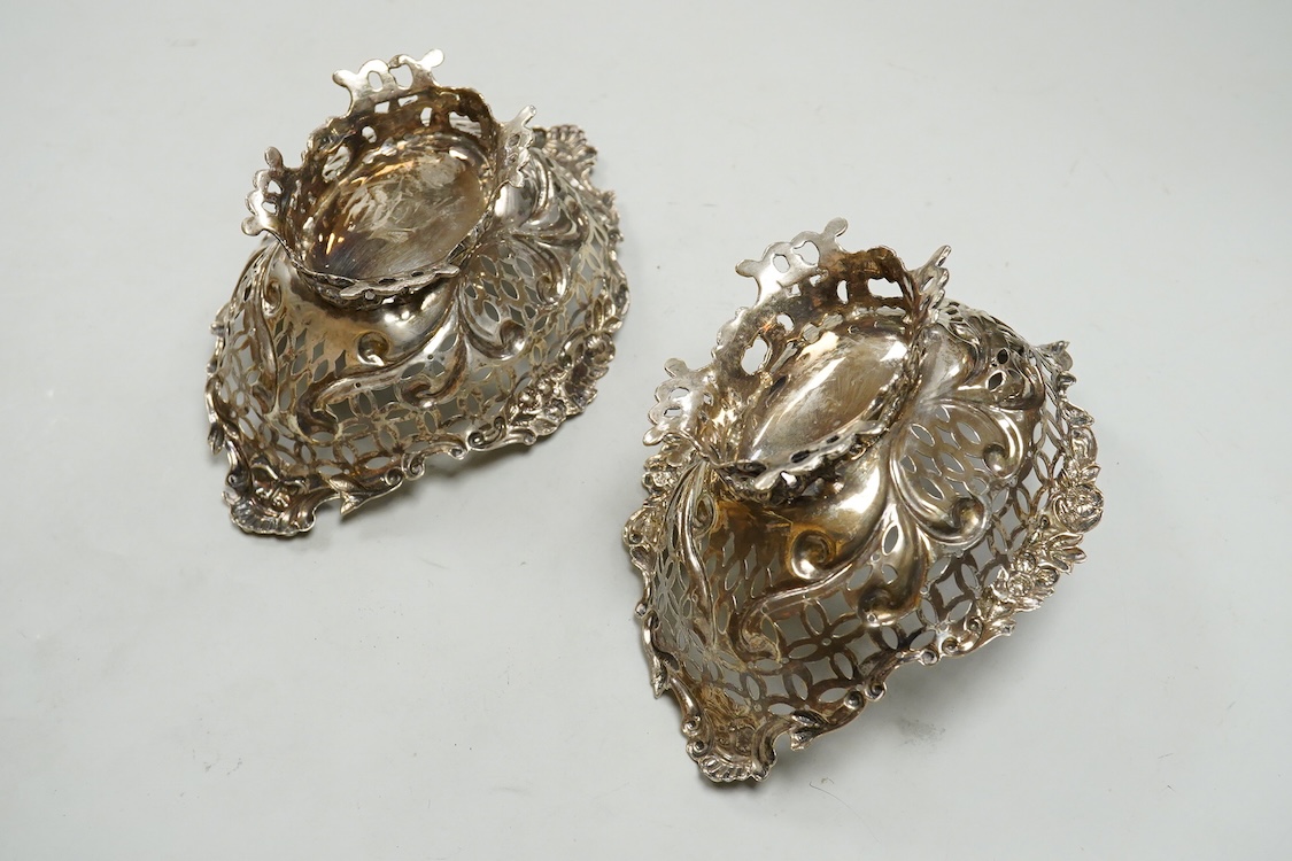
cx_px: 646
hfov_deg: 43.6
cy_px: 430
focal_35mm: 45
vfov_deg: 29.9
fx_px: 1615
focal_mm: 30
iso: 2500
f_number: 10
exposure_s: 1/200
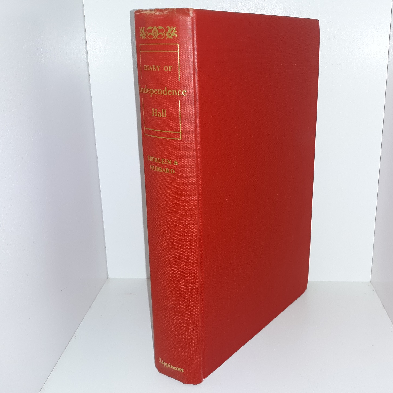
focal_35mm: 35
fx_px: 450
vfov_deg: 47.2
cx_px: 231
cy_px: 187
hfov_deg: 47.0
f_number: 1.7
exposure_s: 1/120
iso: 64
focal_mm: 3.7
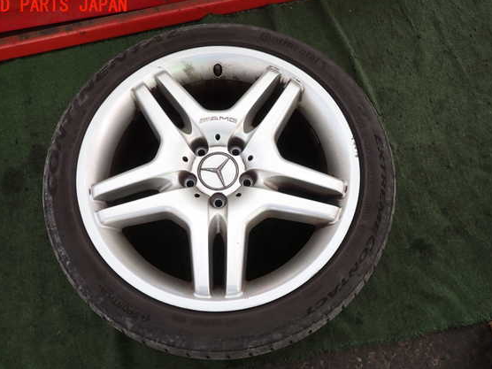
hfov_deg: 65.3
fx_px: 384
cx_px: 232
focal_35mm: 27
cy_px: 194
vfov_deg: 51.3
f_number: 2
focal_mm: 4.5
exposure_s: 1/60
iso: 200
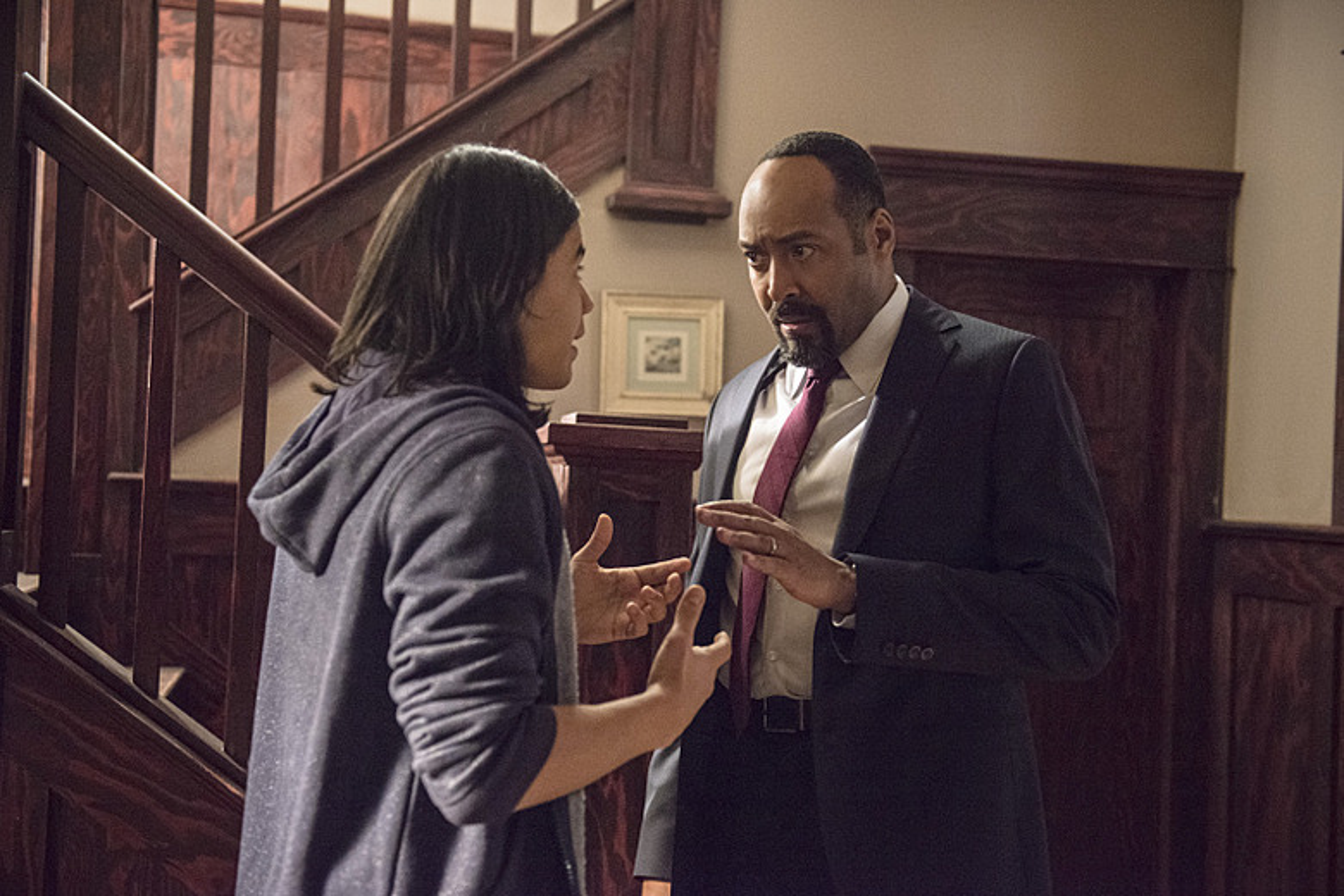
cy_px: 448
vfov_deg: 29.9
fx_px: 1680
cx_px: 672
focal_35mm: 45
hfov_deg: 43.6
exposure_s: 1/200
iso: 5000
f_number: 3.2
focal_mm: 45
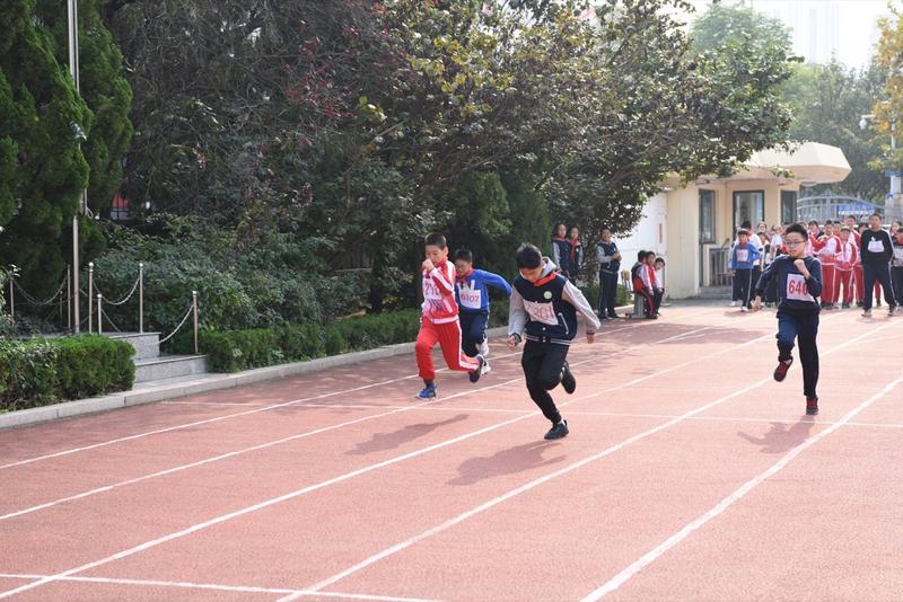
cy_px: 301
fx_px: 1756
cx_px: 452
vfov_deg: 19.5
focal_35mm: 70
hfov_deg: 28.8
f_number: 4.5
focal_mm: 70
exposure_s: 1/320
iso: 160
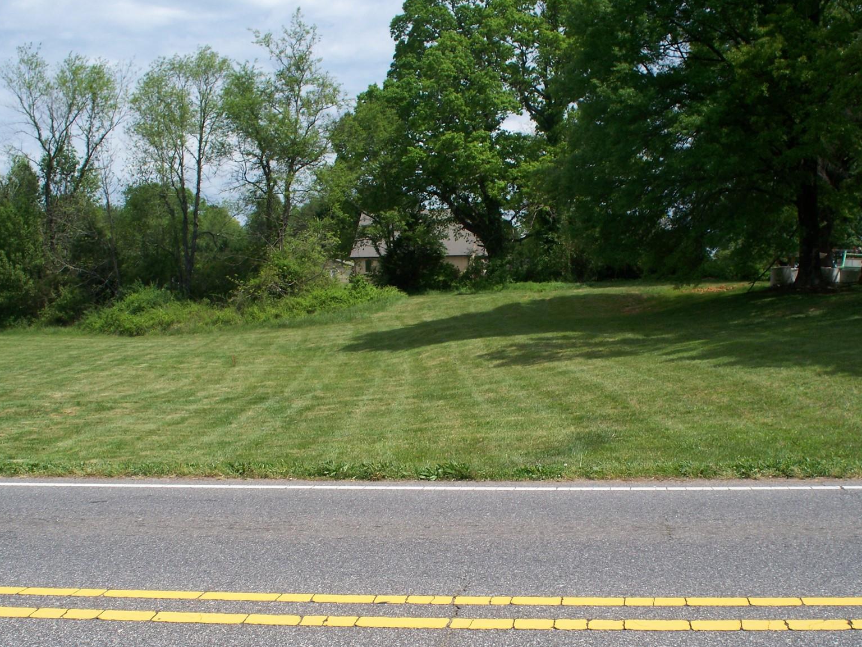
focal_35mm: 48
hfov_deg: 39.6
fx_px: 1195
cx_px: 467
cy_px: 400
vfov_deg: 30.2
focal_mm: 7.54
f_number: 5
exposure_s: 1/500
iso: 64
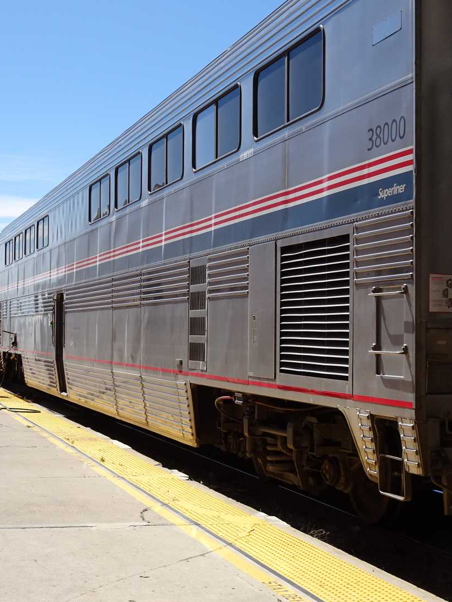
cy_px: 302
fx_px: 1027
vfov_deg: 32.7
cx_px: 233
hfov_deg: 24.8
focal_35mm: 59
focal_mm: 7.58
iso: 80
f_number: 4.5
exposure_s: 1/640
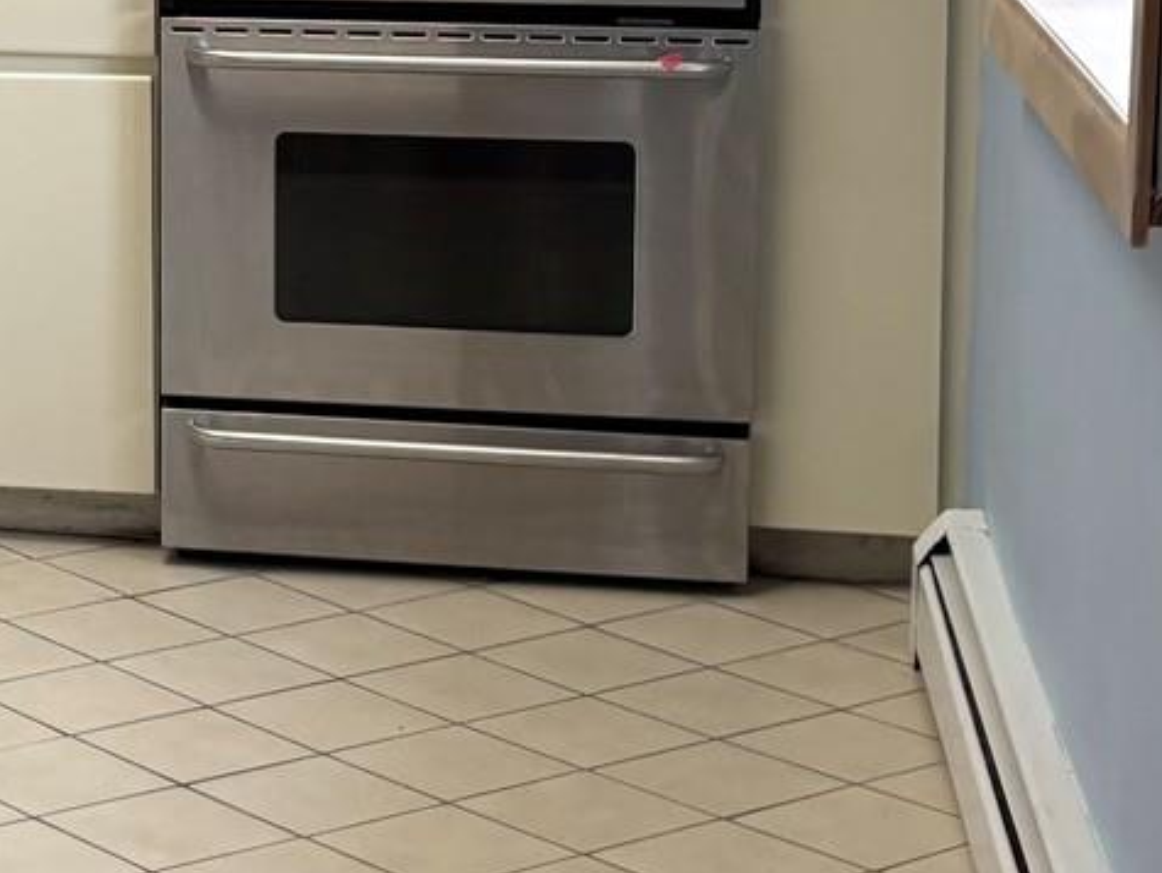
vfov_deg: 13.0
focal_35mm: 112
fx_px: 3763
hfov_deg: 16.7
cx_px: -296
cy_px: -100
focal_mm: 5.96
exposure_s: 1/120
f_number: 1.6
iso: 50
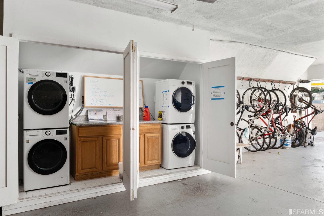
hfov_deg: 73.8
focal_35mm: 24
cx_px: 162
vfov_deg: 53.1
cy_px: 108
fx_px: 216
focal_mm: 24
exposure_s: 1/20
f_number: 8
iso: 400
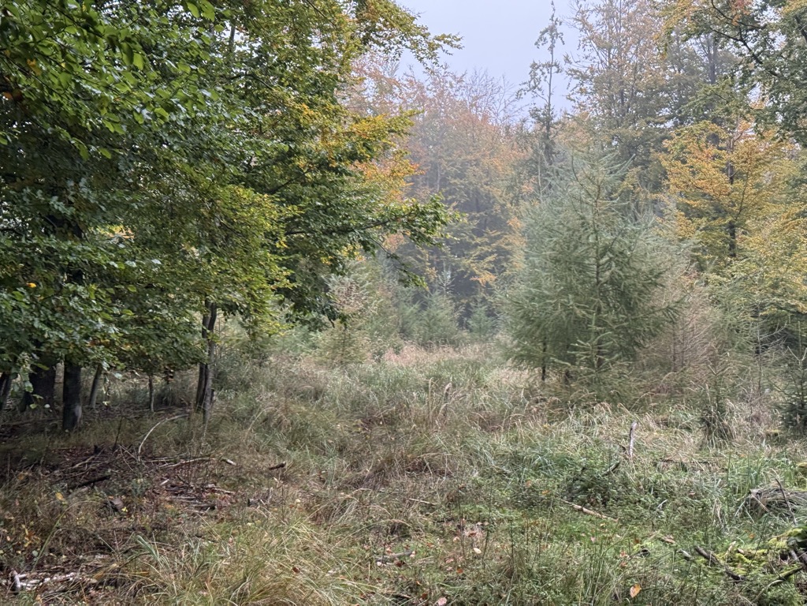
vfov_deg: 30.3
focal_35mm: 48
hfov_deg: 39.7
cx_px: 404
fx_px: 1119
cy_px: 303
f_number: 1.78
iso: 160
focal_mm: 6.76
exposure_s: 1/203
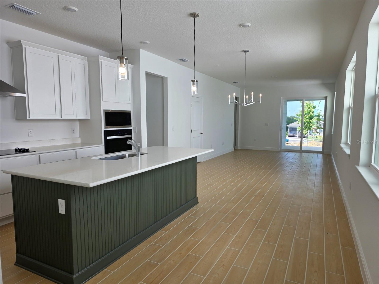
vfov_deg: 58.9
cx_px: 190
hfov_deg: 73.9
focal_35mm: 23
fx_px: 252
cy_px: 142
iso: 16
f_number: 1.7
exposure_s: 1/120
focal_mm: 6.3
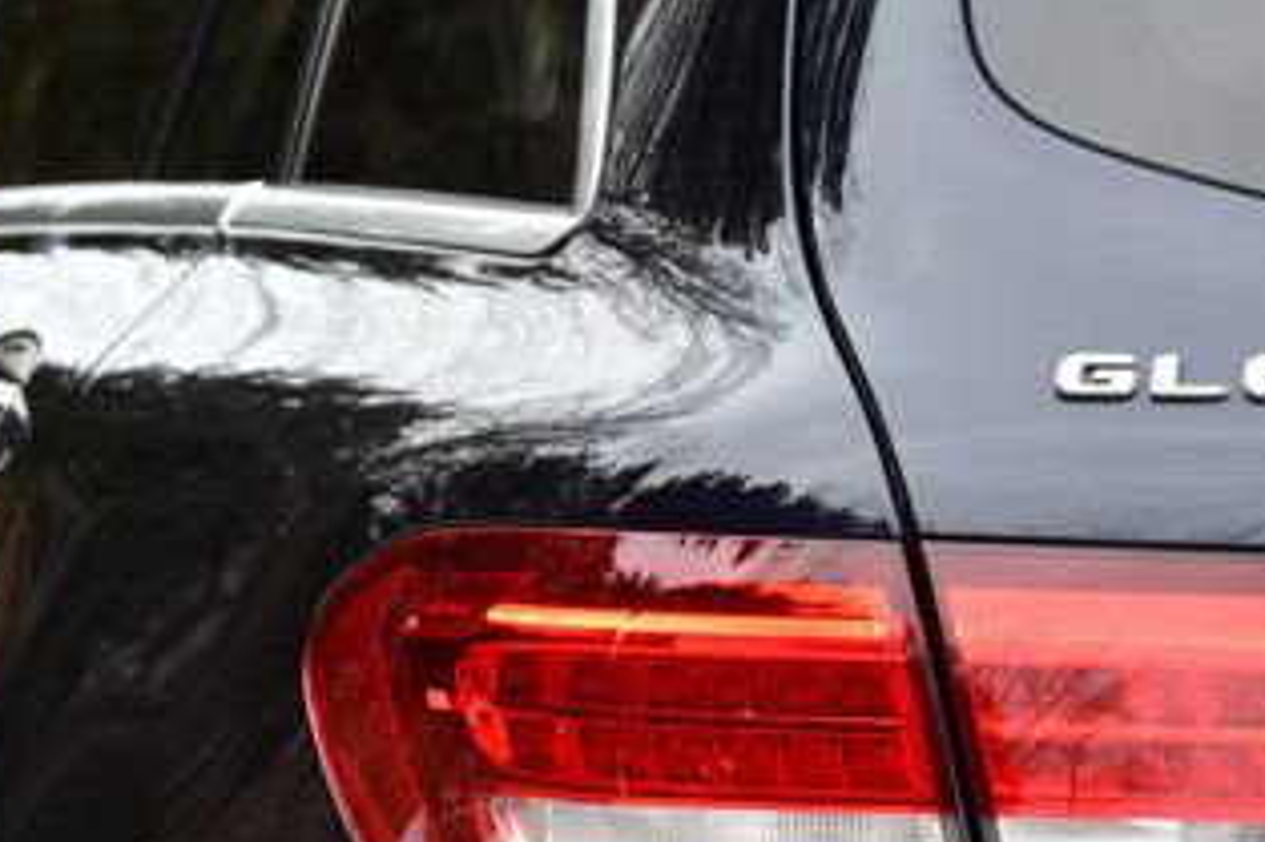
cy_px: 691
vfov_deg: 4.4
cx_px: 1100
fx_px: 10957
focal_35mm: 312
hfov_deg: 6.6
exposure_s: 1/250
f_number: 5.6
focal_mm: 102
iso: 280
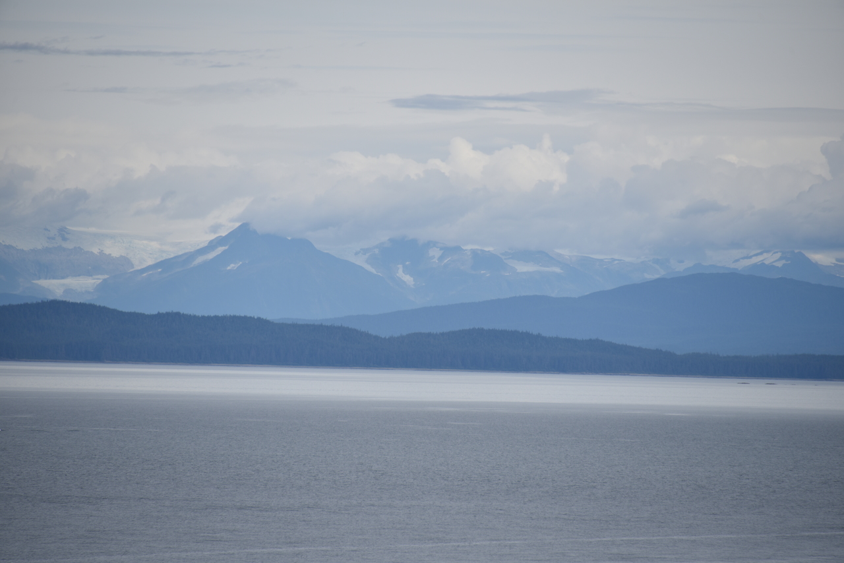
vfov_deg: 4.6
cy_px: 282
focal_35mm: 300
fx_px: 7034
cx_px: 422
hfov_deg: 6.9
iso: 100
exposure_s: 1/640
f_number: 7.1
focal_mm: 300
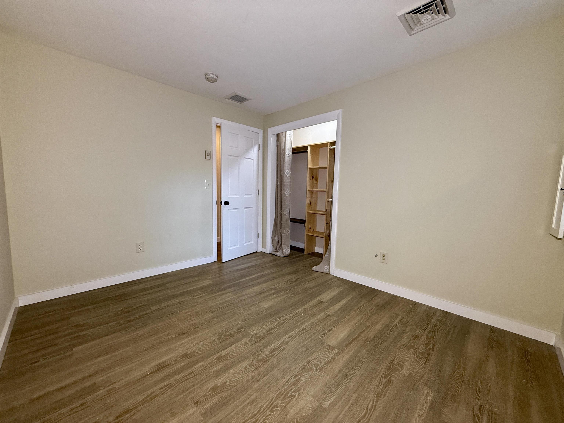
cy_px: 212
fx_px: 228
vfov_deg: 85.7
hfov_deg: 102.1
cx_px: 282
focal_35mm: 14
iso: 250
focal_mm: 2.22
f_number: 2.2
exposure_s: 1/67
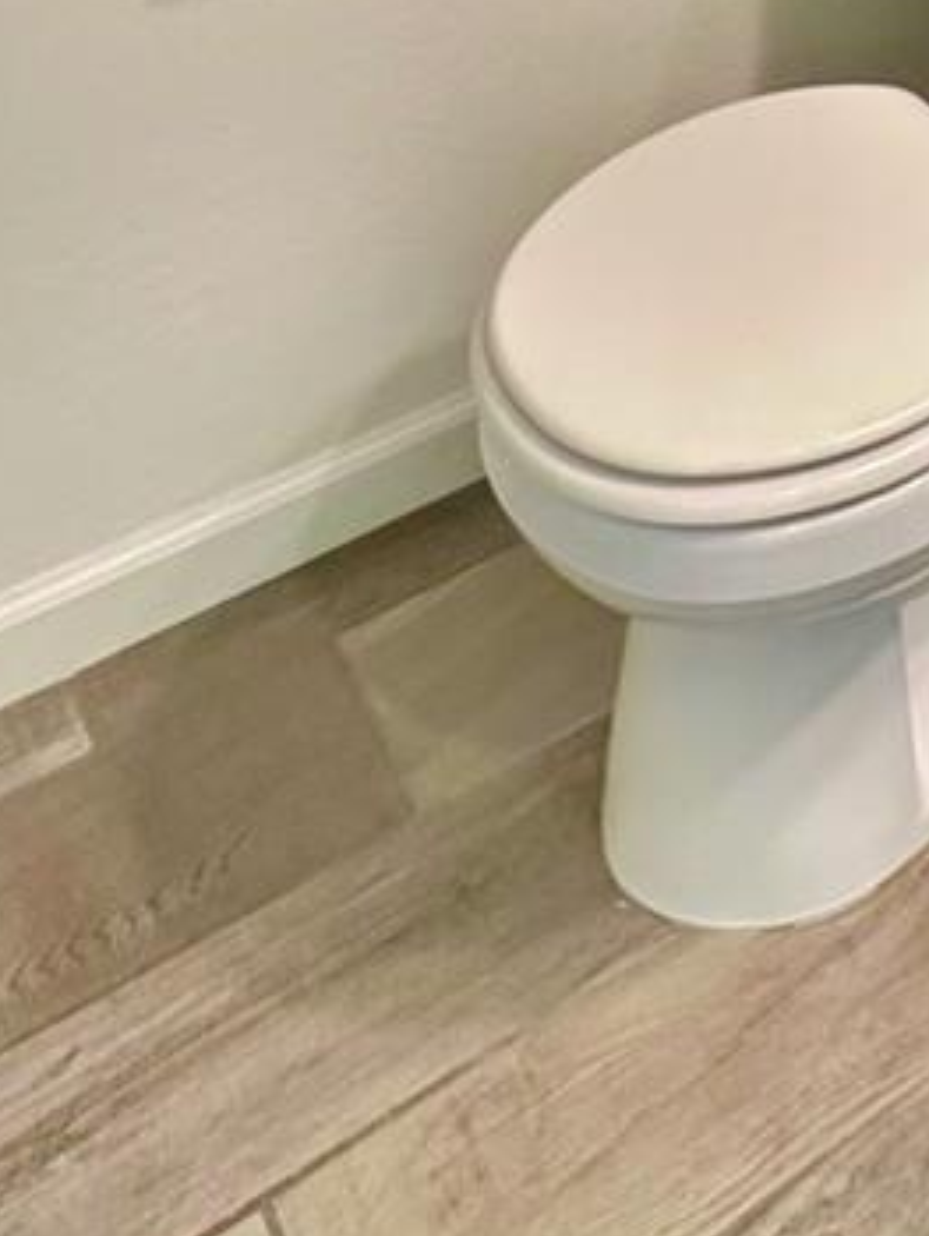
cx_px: 1114
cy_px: -763
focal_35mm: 60
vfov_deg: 23.4
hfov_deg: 22.5
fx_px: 2144
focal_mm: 2.22
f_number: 2.2
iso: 160
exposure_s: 1/60
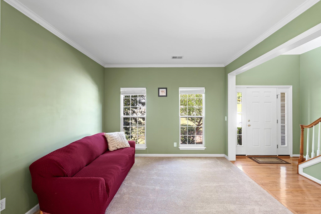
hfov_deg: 96.7
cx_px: 160
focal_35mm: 16
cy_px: 107
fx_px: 143
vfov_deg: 73.7
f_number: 8
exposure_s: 1/4
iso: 250
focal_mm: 16
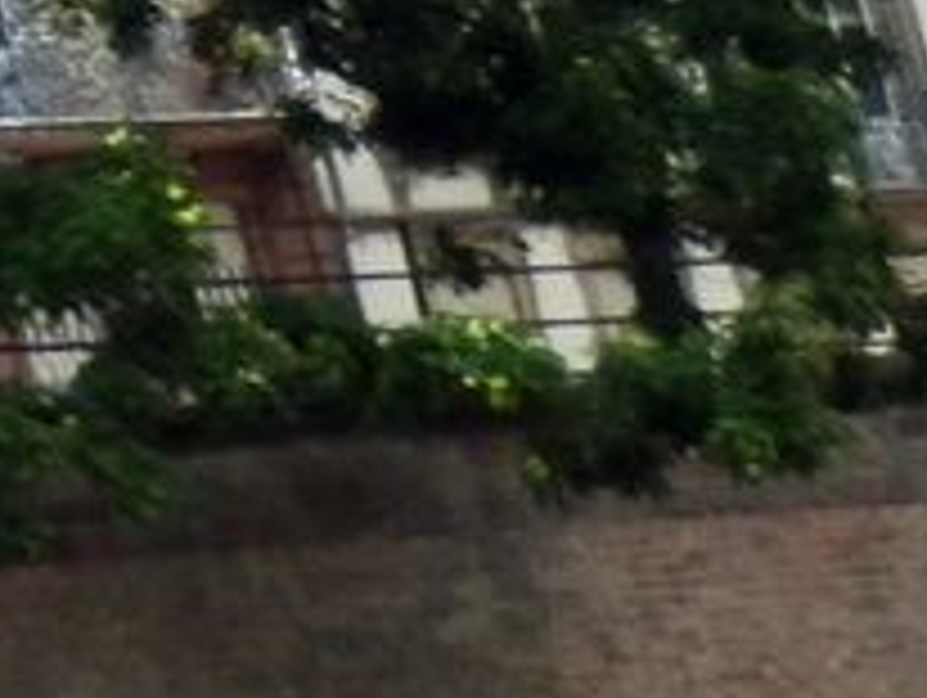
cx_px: -2570
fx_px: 5201
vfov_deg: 7.5
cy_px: -437
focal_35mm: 194
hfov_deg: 7.6
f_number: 3
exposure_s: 1/400
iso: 80
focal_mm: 4.5
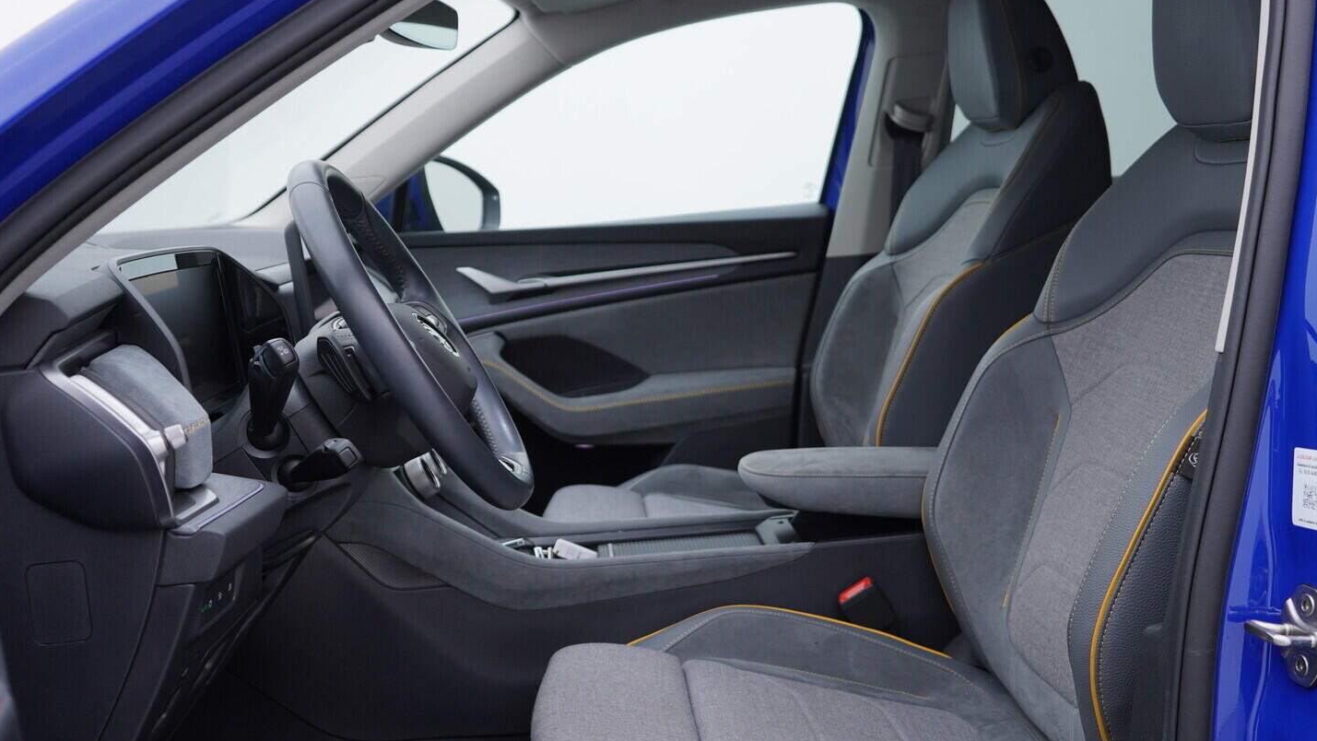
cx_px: 661
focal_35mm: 38
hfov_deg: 52.8
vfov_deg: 31.2
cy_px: 347
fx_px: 1327
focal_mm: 24
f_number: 3.5
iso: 125
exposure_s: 1/60
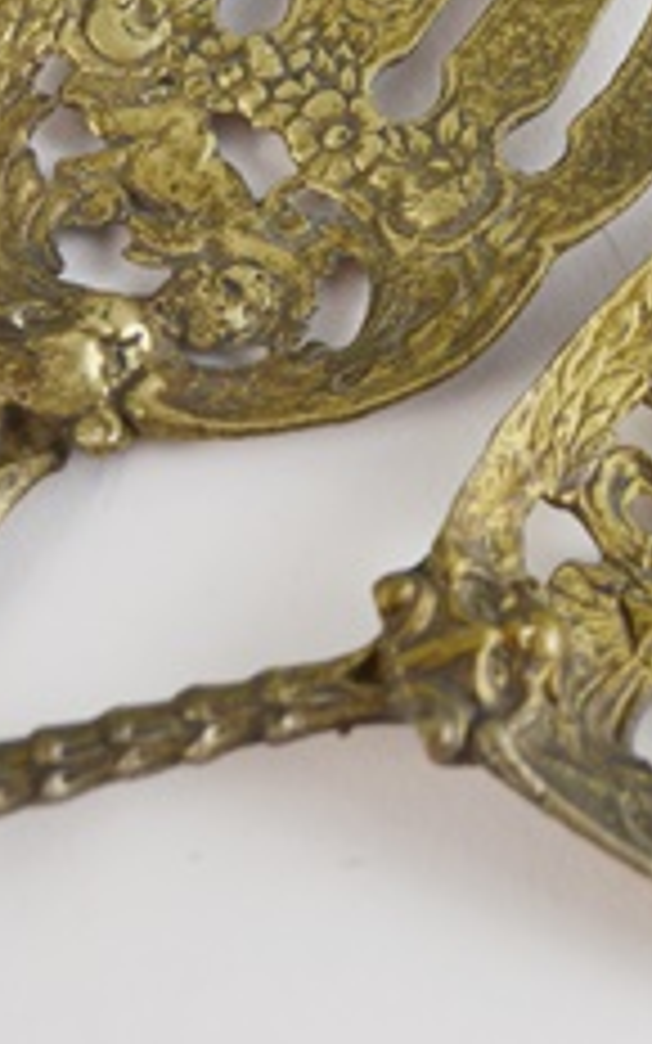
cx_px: 585
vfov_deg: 23.3
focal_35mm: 87
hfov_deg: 14.9
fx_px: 2473
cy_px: 153
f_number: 5
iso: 400
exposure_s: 1/100
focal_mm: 22
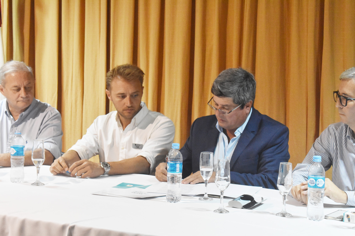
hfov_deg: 24.6
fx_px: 814
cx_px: 178
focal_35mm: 82
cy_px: 118
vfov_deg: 16.6
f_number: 5.6
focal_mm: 55
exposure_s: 1/60
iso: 3600
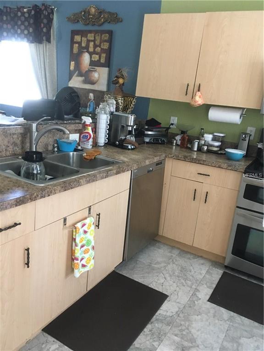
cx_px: 132
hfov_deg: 48.2
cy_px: 176
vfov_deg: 61.7
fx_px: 295
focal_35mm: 29
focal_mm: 4.15
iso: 200
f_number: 2.2
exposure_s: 1/24
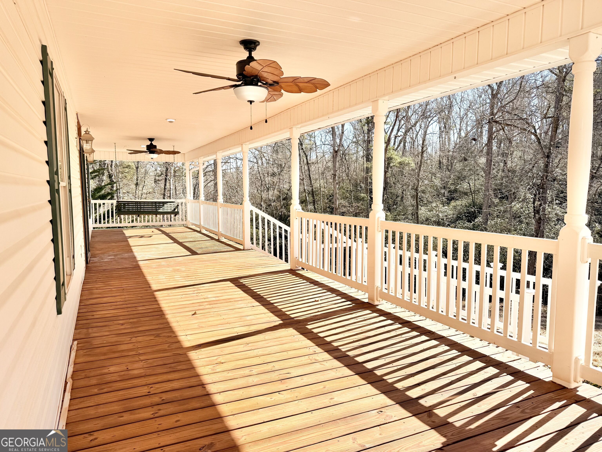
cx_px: 301
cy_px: 226
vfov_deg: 56.8
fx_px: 417
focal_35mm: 24
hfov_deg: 71.6
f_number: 1.78
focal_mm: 6.76
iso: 80
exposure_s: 1/3021
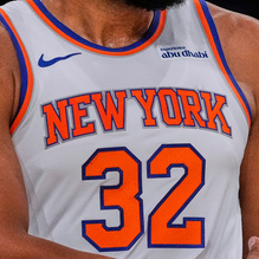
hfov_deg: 1.5
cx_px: 420
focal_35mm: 1193
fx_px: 10099
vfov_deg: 1.5
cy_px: 165
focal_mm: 300
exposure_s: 1/1600
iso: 4000
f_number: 2.8
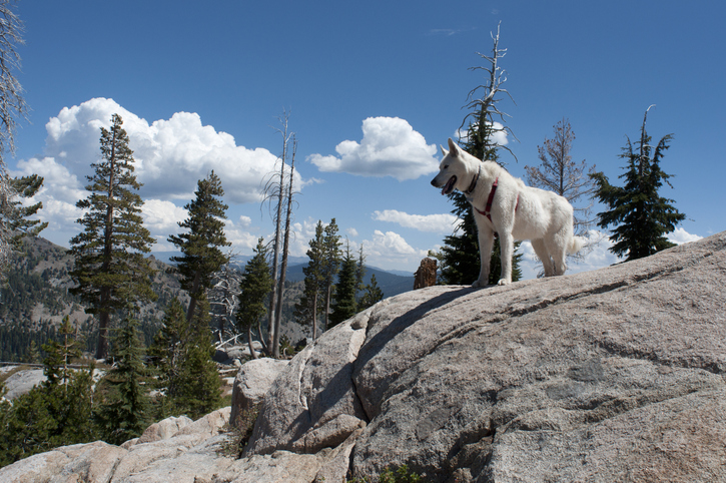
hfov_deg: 62.0
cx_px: 363
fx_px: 604
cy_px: 242
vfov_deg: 43.5
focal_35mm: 30
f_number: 5
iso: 320
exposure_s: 1/4000
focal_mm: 20
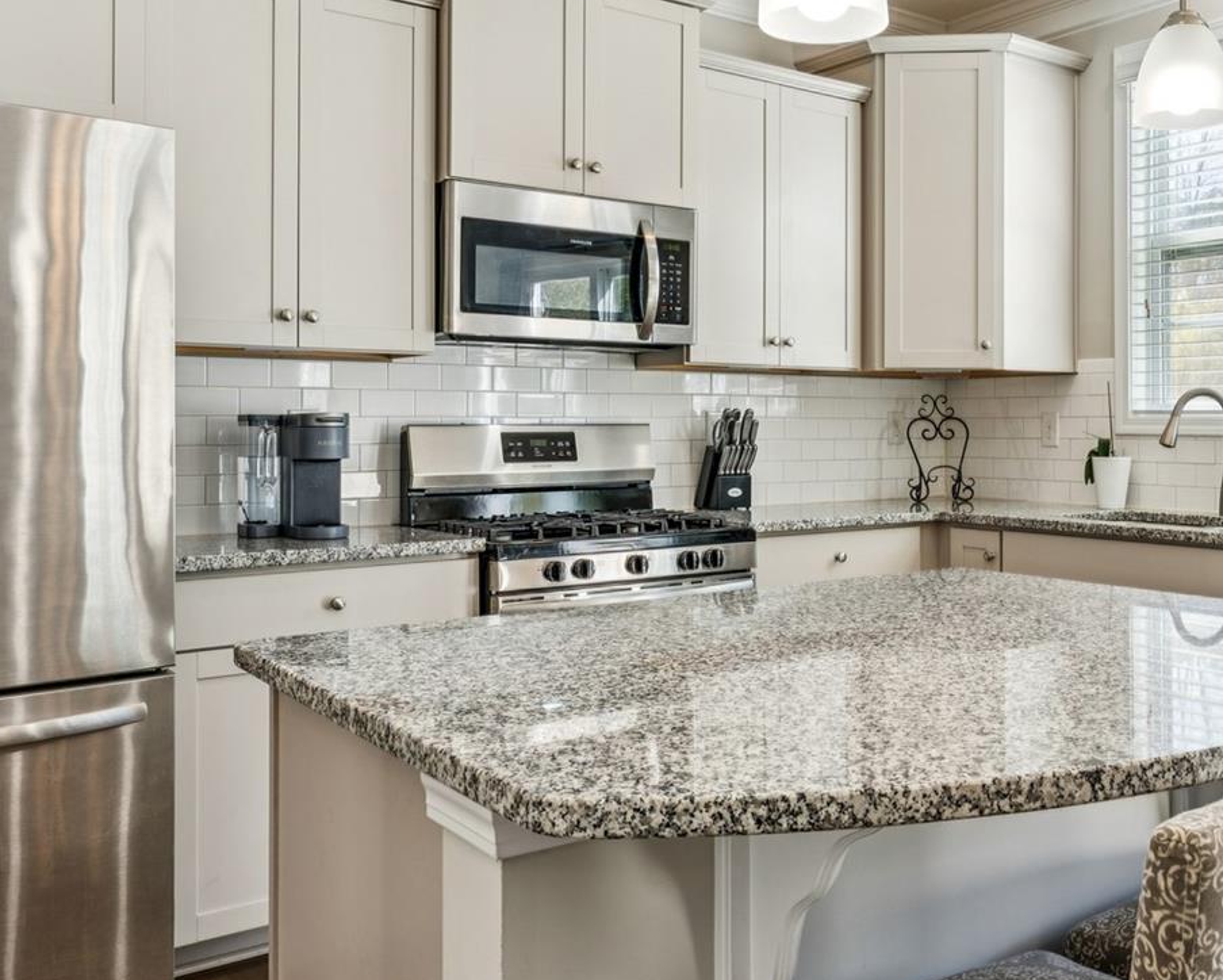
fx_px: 1254
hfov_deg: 50.1
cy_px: 404
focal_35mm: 35
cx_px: 898
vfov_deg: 42.5
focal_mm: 16.3
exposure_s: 1/10
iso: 100
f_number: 10
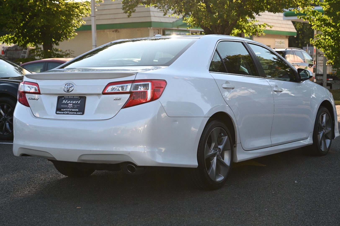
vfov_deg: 21.5
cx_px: 170
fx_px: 595
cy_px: 113
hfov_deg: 31.9
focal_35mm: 63
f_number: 5.6
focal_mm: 63
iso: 180
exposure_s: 1/250
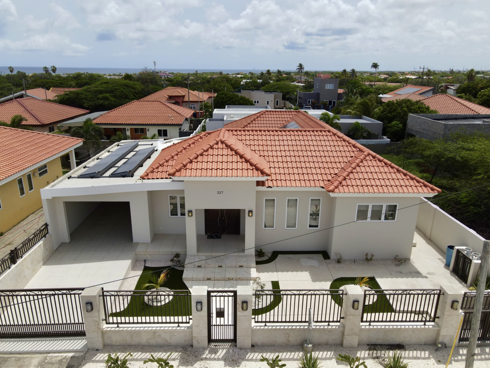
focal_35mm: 24
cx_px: 245
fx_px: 340
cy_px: 184
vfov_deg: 56.8
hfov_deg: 71.6
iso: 100
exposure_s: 1/60
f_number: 2.8
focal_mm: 4.5
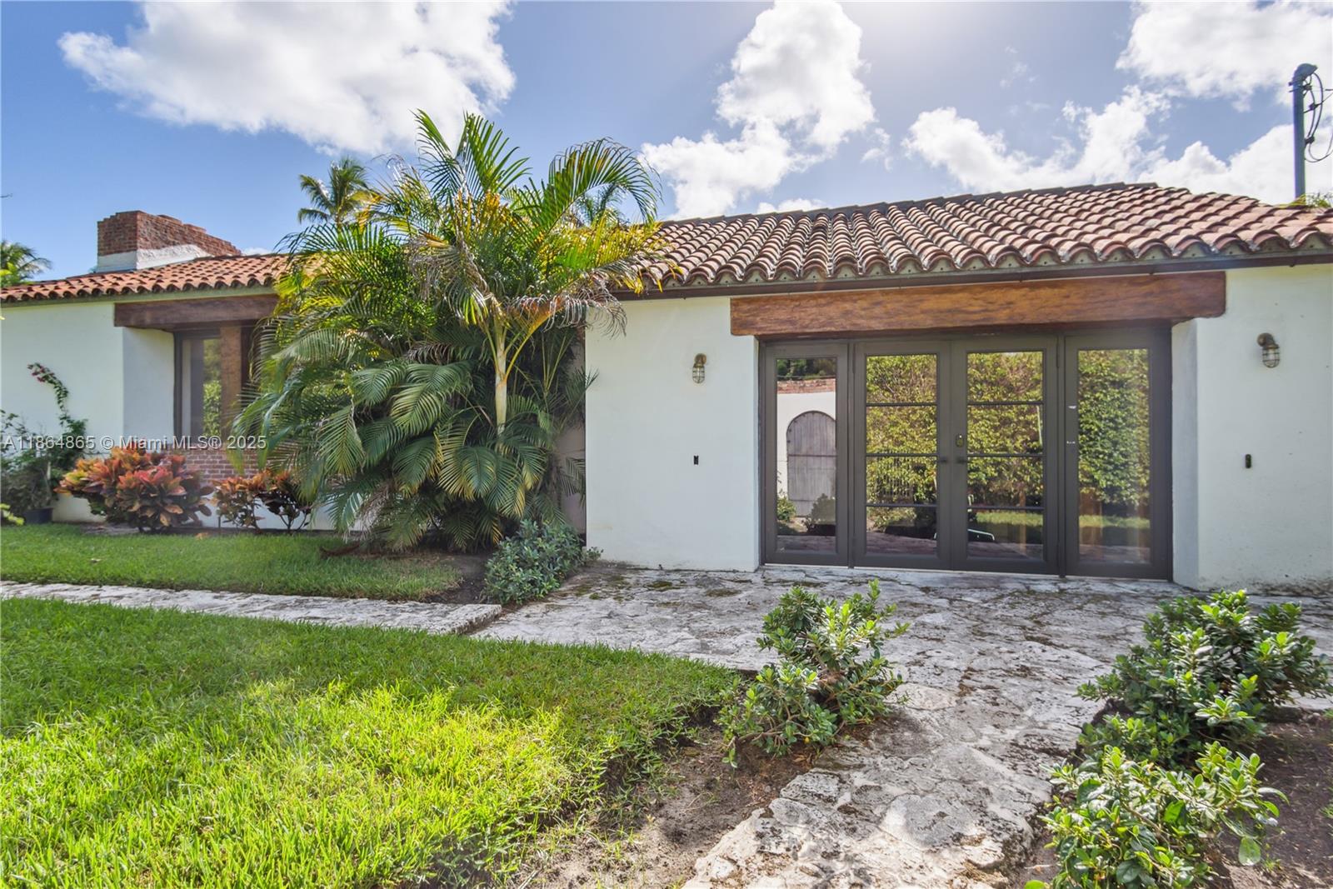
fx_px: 704
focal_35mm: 19
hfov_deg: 86.9
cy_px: 444
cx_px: 666
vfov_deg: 64.6
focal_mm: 19
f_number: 8
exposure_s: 1/500
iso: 250
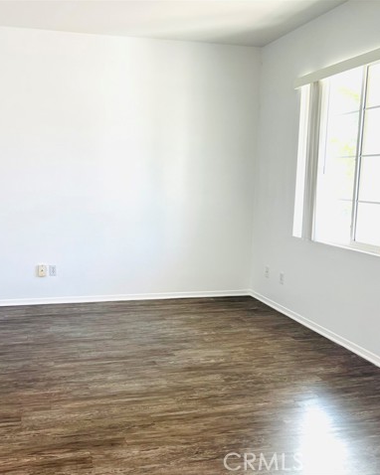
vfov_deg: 52.9
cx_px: 135
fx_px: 478
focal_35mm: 34
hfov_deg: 42.9
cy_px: 238
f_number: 1.5
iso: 50
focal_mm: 5.7
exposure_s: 1/120
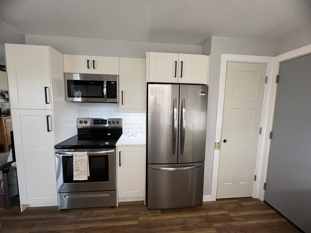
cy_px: 116
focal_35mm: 13
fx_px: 117
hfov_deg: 106.2
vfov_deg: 89.9
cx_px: 156
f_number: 1.8
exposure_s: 1/99
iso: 125
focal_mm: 1.57
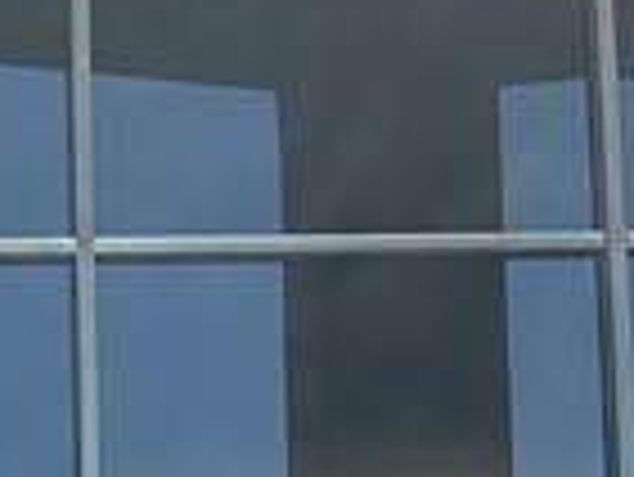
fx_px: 3190
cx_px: -481
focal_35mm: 174
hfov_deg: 10.7
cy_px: 873
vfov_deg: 8.2
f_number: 1.78
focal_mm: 6.86
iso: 80
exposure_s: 1/943
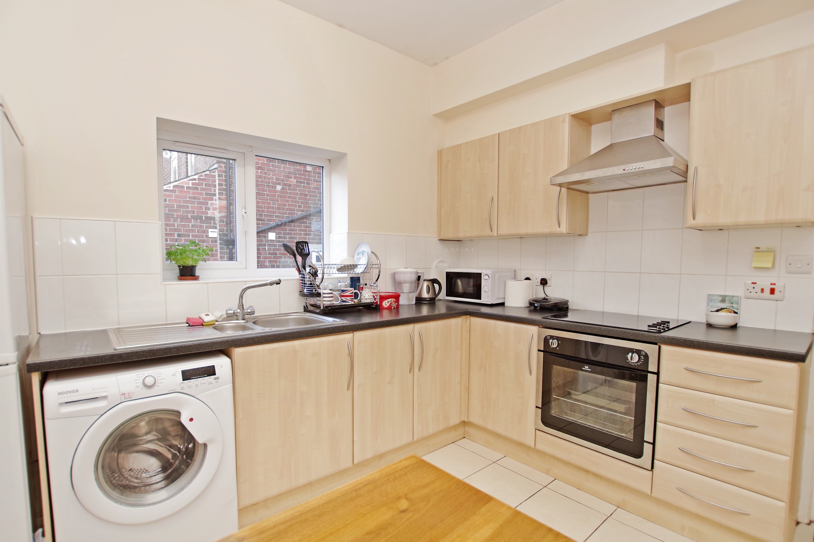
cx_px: 393
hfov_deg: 96.7
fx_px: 362
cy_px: 282
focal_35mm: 16
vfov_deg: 73.7
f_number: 3.5
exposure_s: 1/30
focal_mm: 10
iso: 200
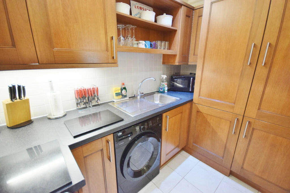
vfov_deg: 77.3
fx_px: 121
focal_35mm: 15
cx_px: 145
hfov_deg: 100.4
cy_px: 96
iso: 1400
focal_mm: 10
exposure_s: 1/60
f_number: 4
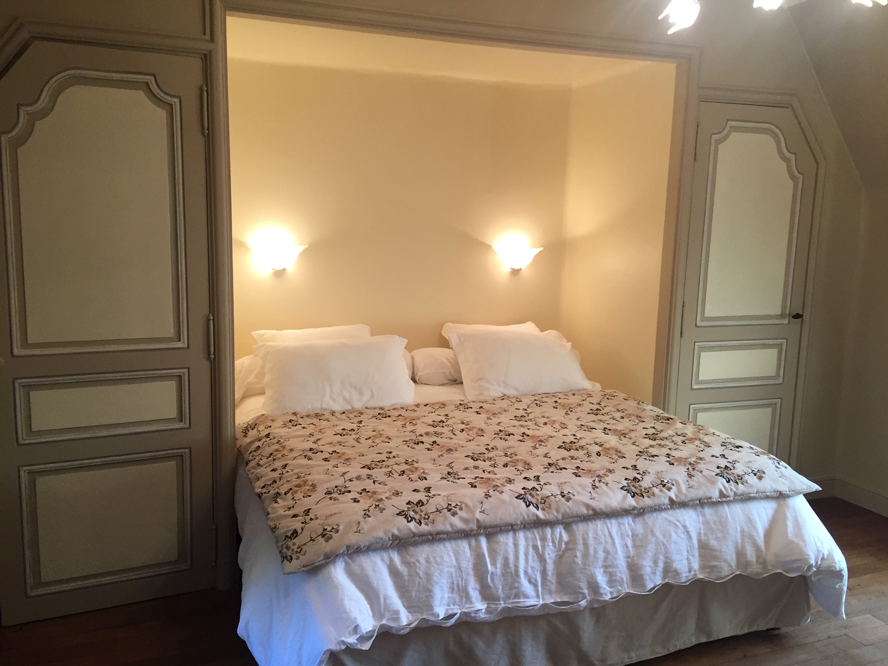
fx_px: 744
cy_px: 333
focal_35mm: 29
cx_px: 444
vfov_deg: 48.2
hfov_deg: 61.7
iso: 64
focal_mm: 4.15
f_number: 2.2
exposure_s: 1/33
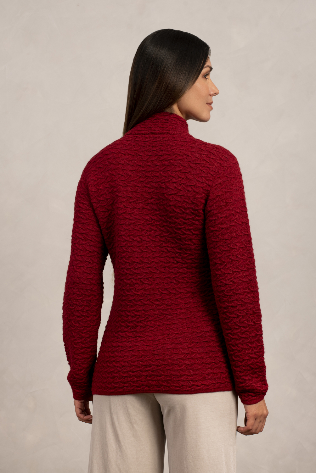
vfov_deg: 39.6
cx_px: 158
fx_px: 658
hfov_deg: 27.0
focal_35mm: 50
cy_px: 236
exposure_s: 1/160
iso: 100
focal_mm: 50
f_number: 11
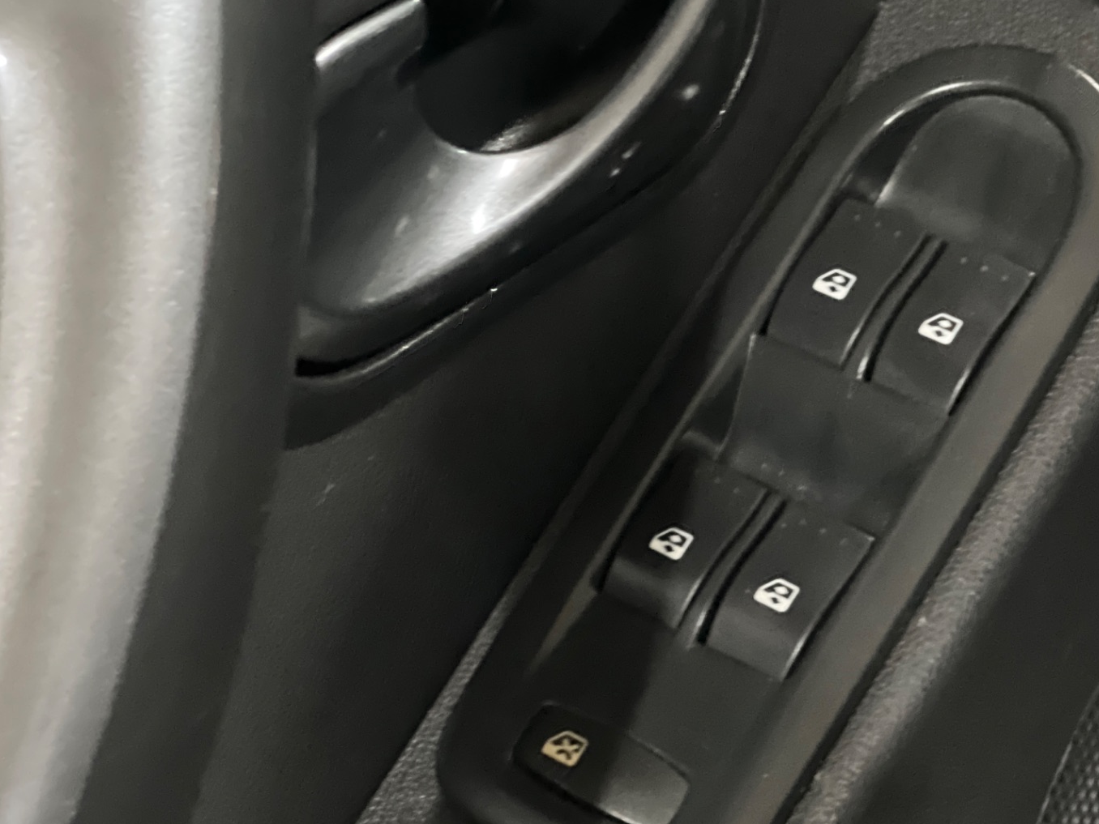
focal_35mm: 109
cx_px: 738
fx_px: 3461
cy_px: 355
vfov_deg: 13.6
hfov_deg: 18.0
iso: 1600
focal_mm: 9
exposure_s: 1/15
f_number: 2.8
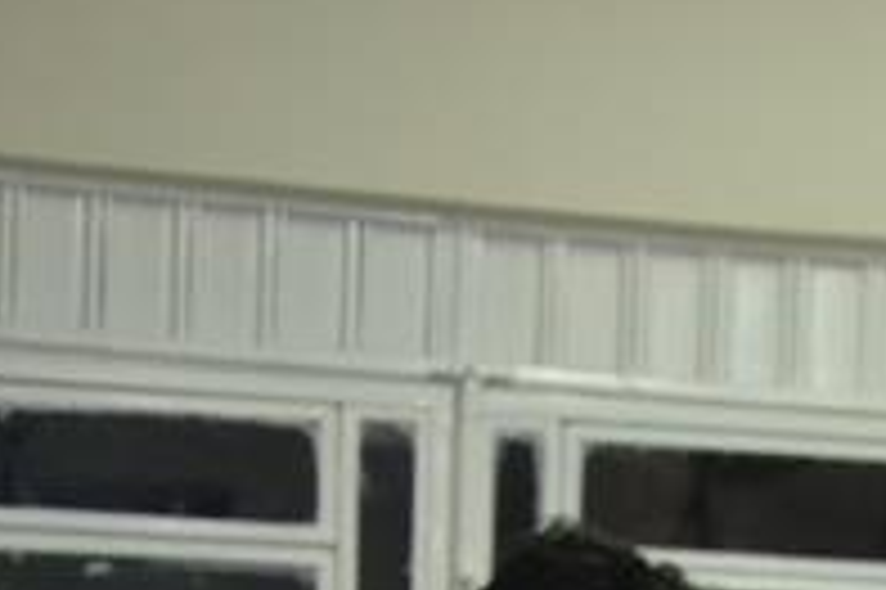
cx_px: 1408
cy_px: 930
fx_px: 6000
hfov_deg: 8.2
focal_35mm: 244
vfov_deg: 5.6
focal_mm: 50
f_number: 5
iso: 3200
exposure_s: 1/60
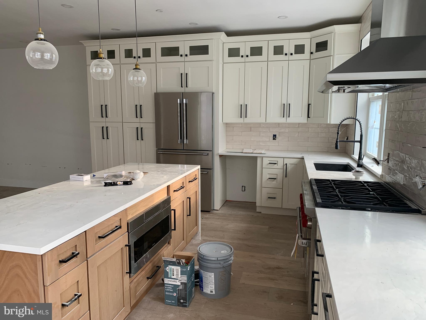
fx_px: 320
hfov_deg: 67.3
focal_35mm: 26
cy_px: 160
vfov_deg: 53.1
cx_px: 213
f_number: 1.8
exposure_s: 1/80
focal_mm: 4.25
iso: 100
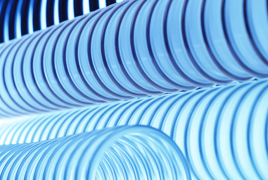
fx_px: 574
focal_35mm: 77
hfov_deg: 26.3
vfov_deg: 17.8
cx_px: 133
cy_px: 89
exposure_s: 1/80
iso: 100
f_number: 7.1
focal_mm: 50
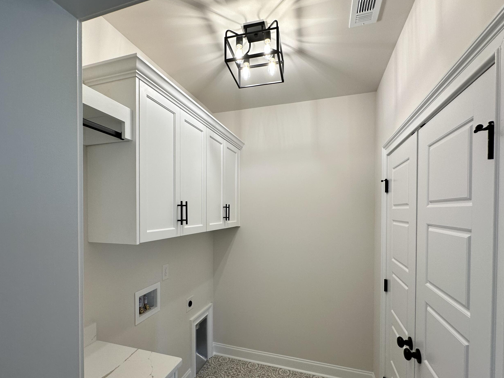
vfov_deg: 74.4
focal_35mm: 17
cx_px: 245
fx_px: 248
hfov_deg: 91.0
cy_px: 214
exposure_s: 1/120
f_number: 2.2
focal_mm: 2.22
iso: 80
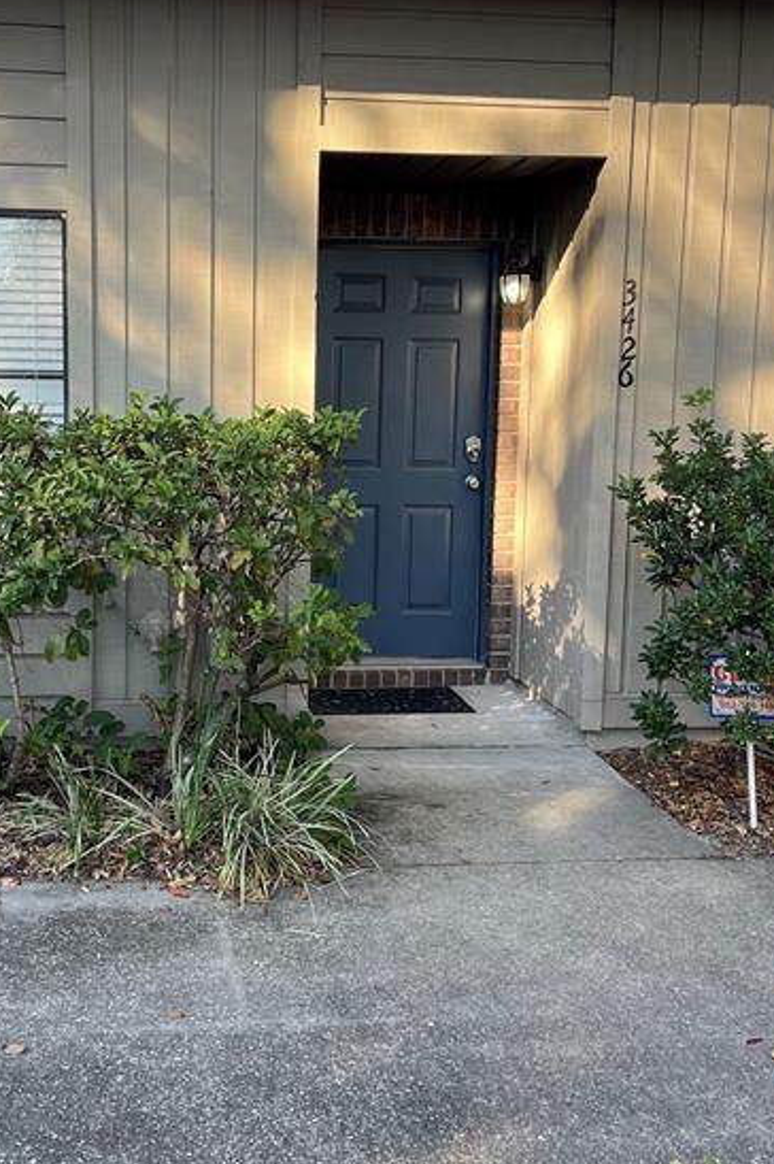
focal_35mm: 38
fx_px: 1227
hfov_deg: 34.7
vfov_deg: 50.6
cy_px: 517
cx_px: 262
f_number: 1.6
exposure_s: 1/246
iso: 50
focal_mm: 5.1
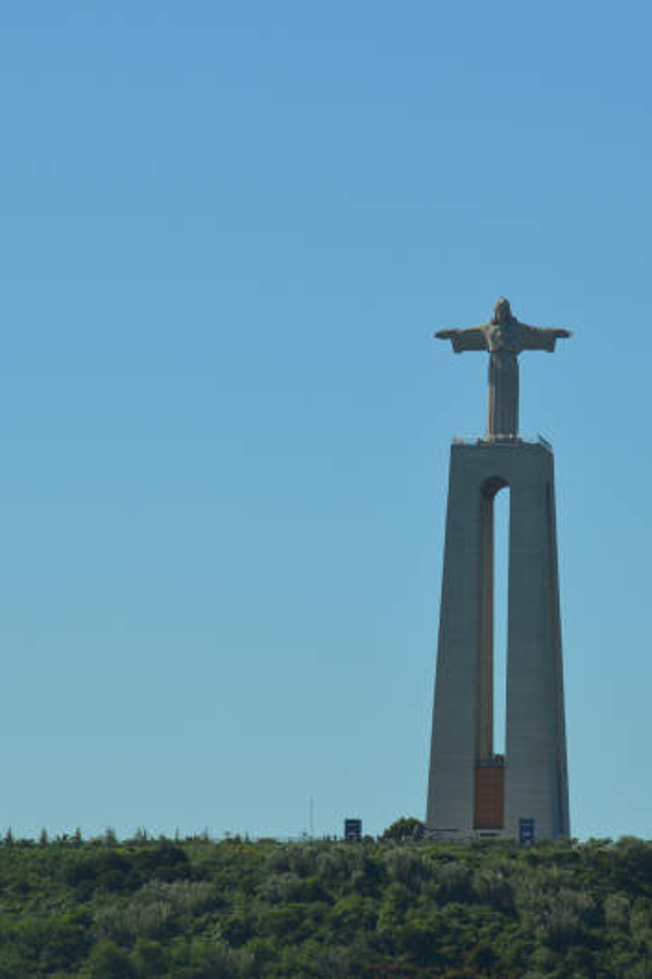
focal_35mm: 238
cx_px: 525
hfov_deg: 5.8
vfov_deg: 8.7
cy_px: 490
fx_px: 6463
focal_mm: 105
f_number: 9
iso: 100
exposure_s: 1/320
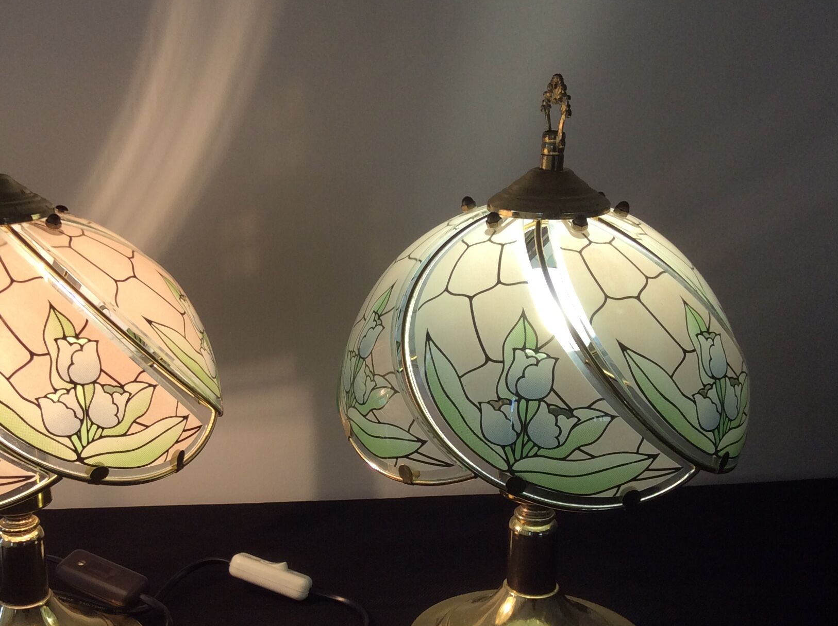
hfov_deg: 37.3
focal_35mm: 51
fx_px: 1233
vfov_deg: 28.4
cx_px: 305
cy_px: 395
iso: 32
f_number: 2.4
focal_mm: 3.3
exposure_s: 1/271
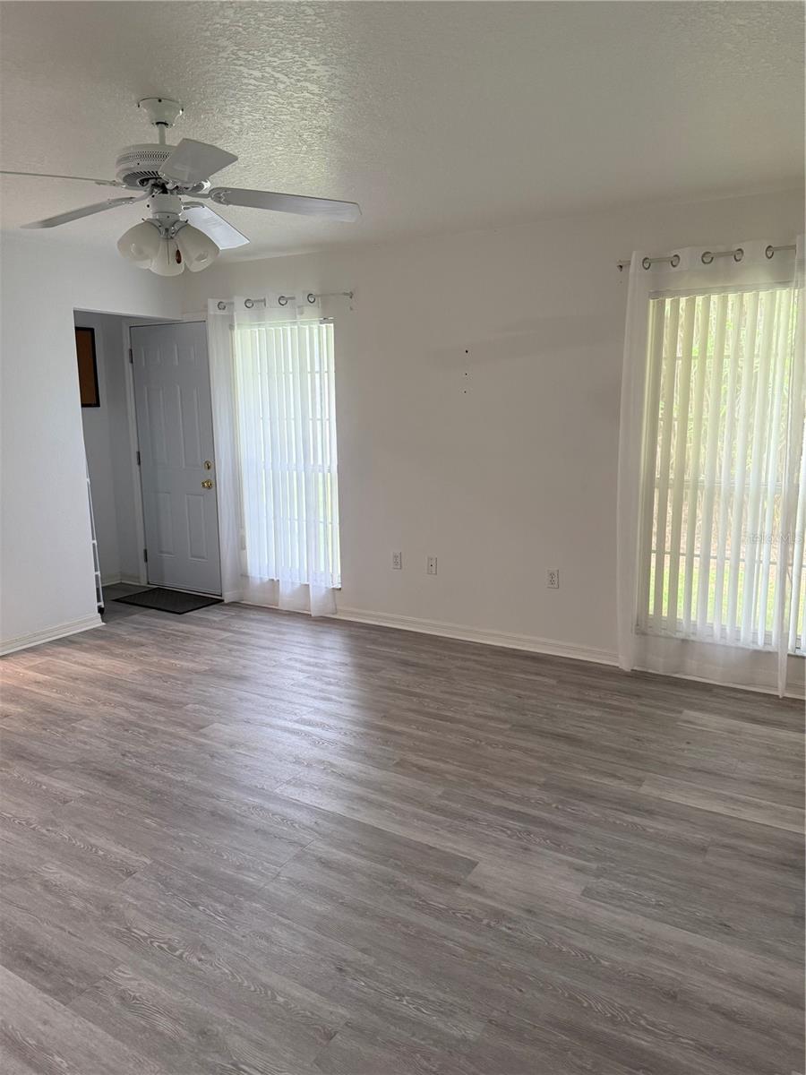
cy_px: 538
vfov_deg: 71.6
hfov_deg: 56.8
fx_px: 745
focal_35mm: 24
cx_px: 403
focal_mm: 6.76
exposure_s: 1/120
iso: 320
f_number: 1.78
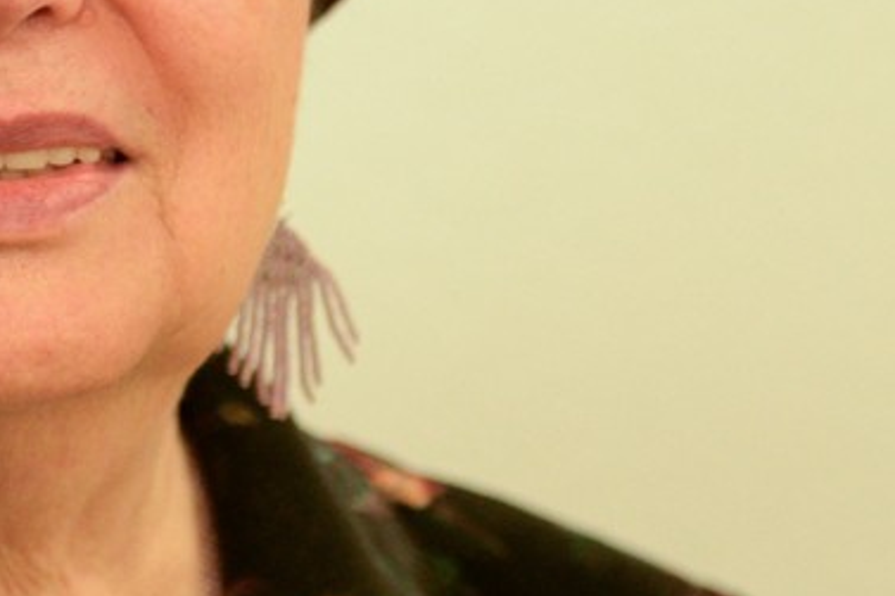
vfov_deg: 6.2
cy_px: 123
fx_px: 5492
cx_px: -129
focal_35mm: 221
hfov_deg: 9.2
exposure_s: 1/250
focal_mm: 58
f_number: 2.8
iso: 2000
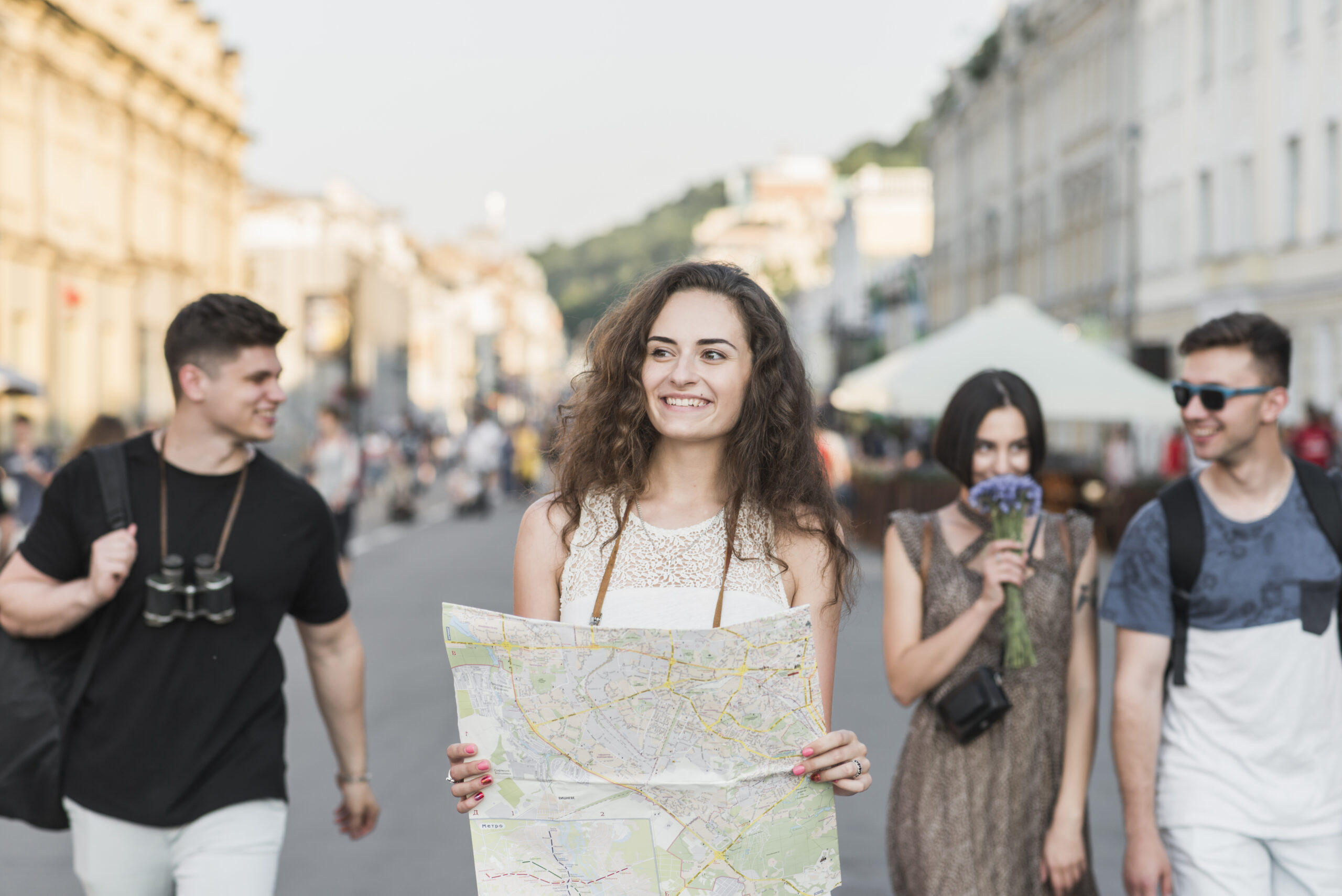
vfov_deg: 16.1
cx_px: 671
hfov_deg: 23.9
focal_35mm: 85
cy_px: 448
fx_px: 3170
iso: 250
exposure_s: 1/500
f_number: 3.5
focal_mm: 85
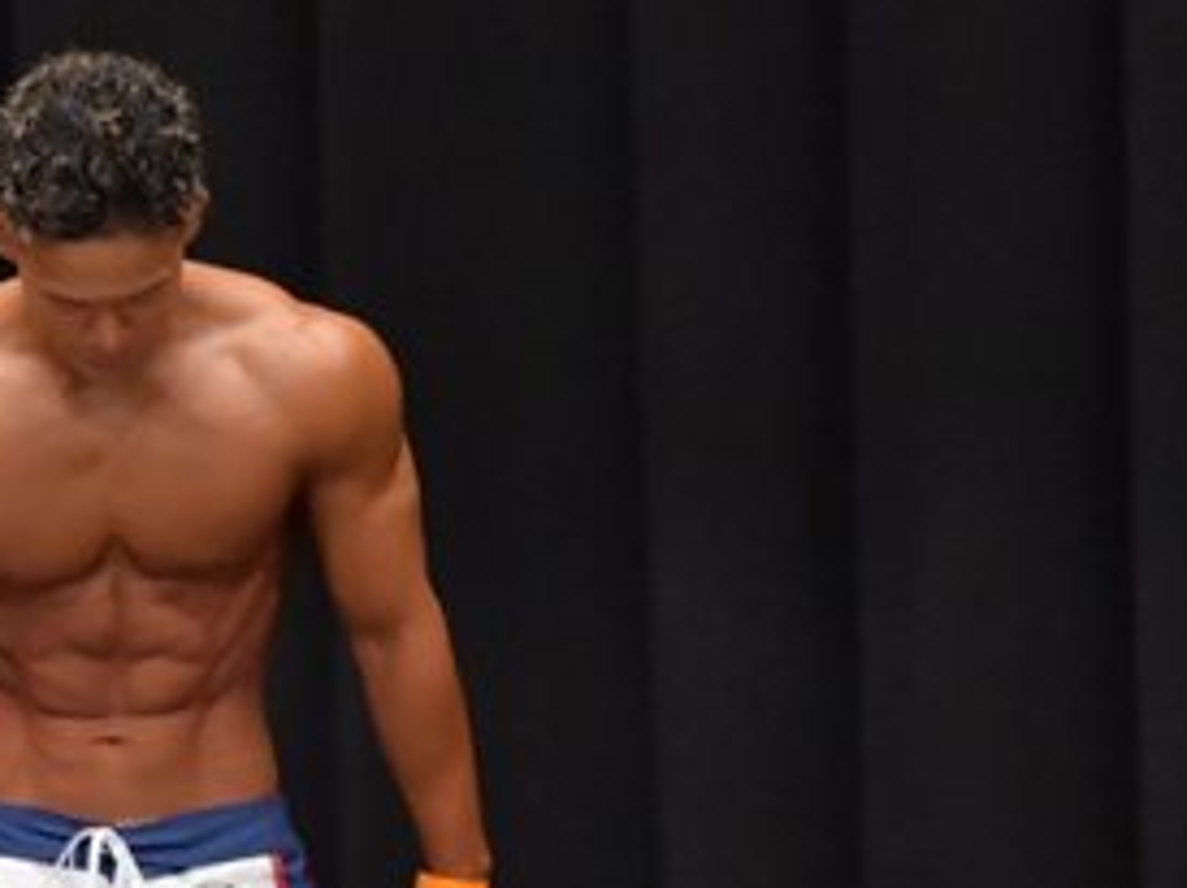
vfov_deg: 2.1
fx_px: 23777
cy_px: 892
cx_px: 123
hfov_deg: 2.9
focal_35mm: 694
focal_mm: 170
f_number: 5.6
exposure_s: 1/400
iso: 6400
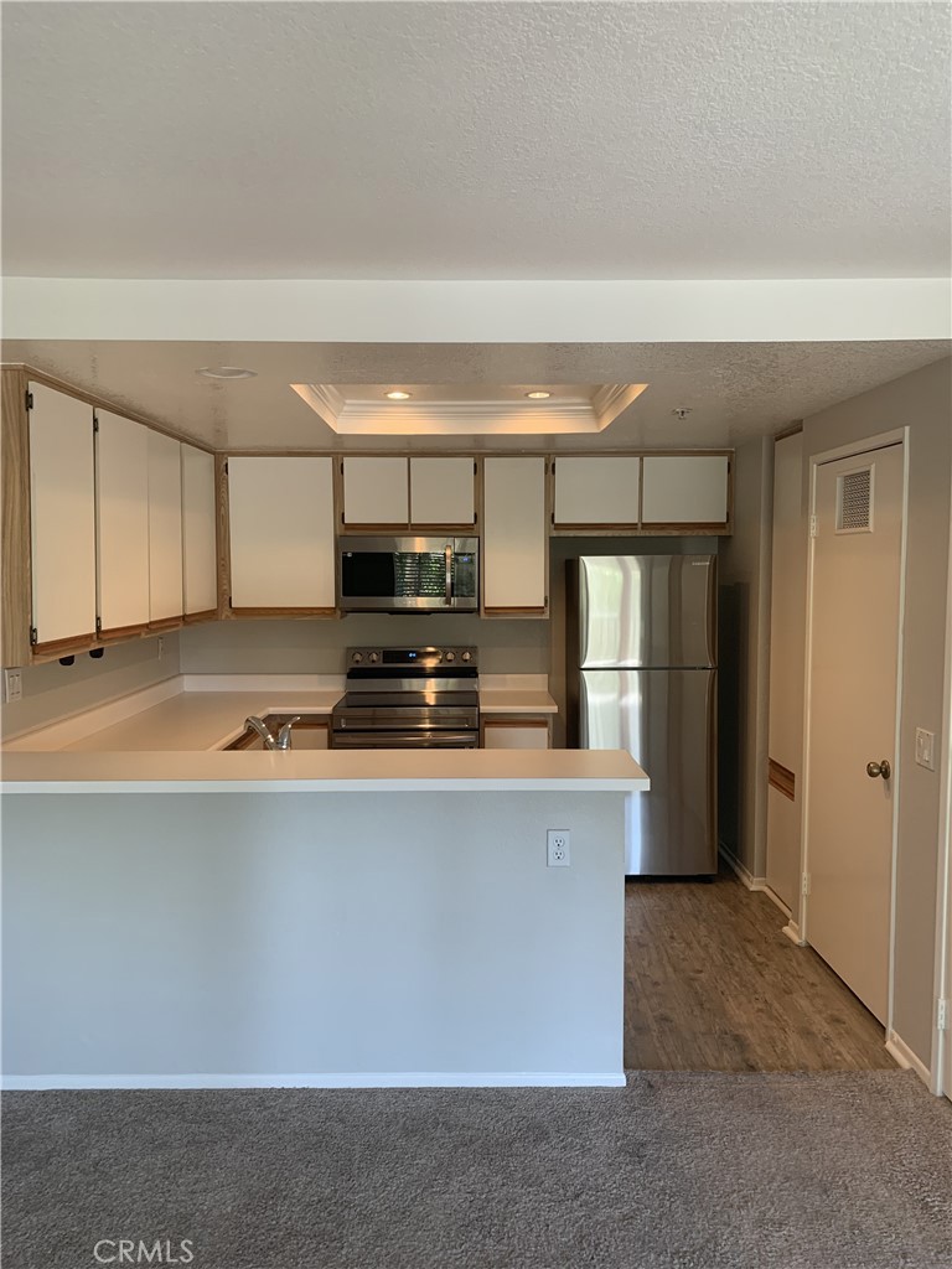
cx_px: 476
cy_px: 634
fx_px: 953
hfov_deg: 53.1
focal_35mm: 26
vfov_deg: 67.3
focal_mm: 4.25
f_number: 1.8
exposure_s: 1/60
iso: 100
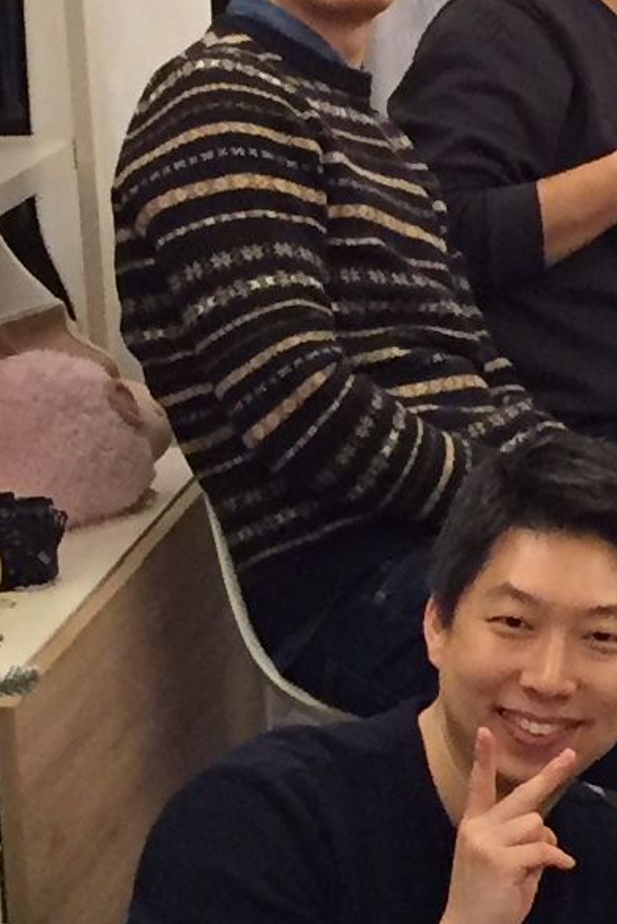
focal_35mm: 168
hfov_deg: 8.0
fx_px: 4316
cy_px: 940
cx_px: 914
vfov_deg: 12.1
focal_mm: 4.15
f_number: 2.2
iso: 200
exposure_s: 1/30
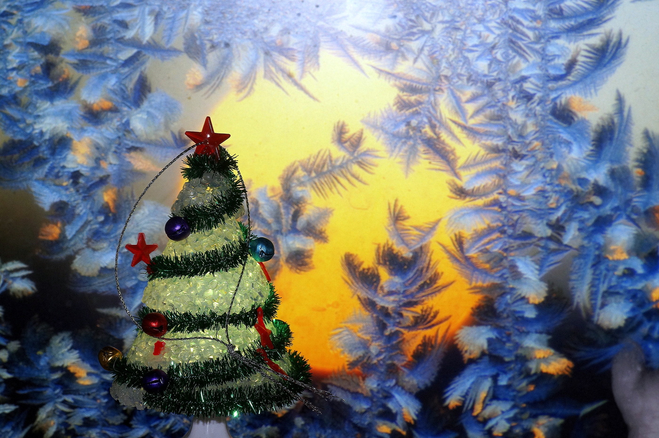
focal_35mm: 135
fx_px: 2468
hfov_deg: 15.2
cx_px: 330
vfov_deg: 10.1
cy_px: 219
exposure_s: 1/13
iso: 400
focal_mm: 90
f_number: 13
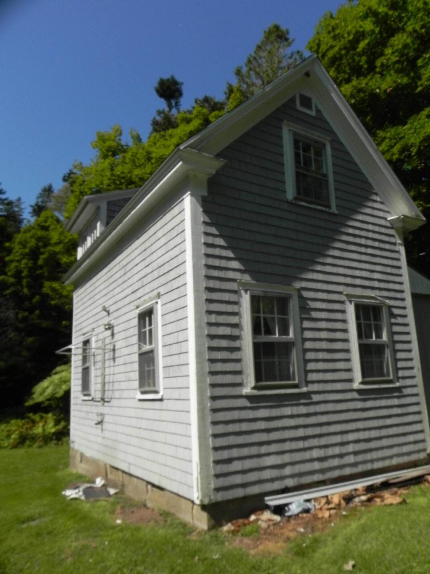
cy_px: 287
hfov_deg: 53.1
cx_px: 215
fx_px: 431
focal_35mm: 26
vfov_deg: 67.3
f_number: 8
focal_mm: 4.6
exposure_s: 1/468
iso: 160
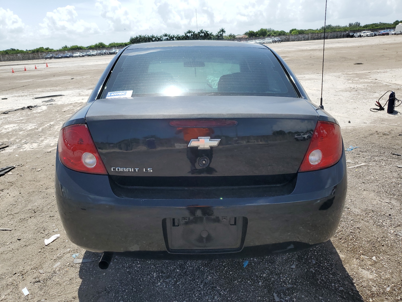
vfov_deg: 53.1
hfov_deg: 67.3
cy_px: 151
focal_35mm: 26
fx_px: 302
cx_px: 201
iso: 50
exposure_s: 1/3333
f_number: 1.5
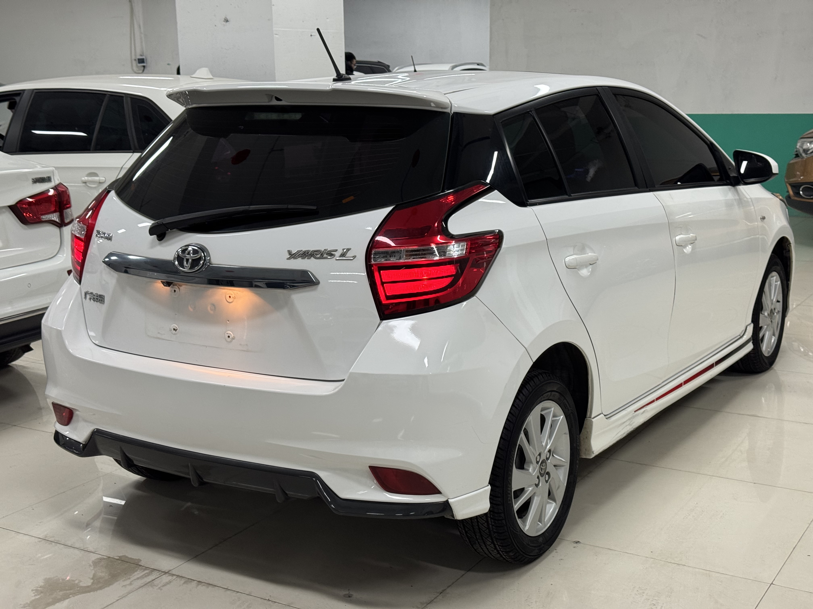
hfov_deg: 39.7
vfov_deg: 30.3
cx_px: 406
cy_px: 304
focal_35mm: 48
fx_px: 1127
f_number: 1.78
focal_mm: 6.76
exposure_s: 1/100
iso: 125
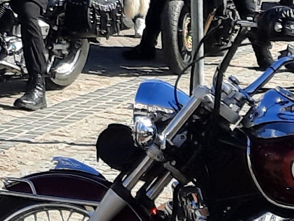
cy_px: -182
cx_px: -281
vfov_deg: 7.3
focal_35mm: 197
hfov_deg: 9.4
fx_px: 1673
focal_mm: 4.6
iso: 32
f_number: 2
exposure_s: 1/1148
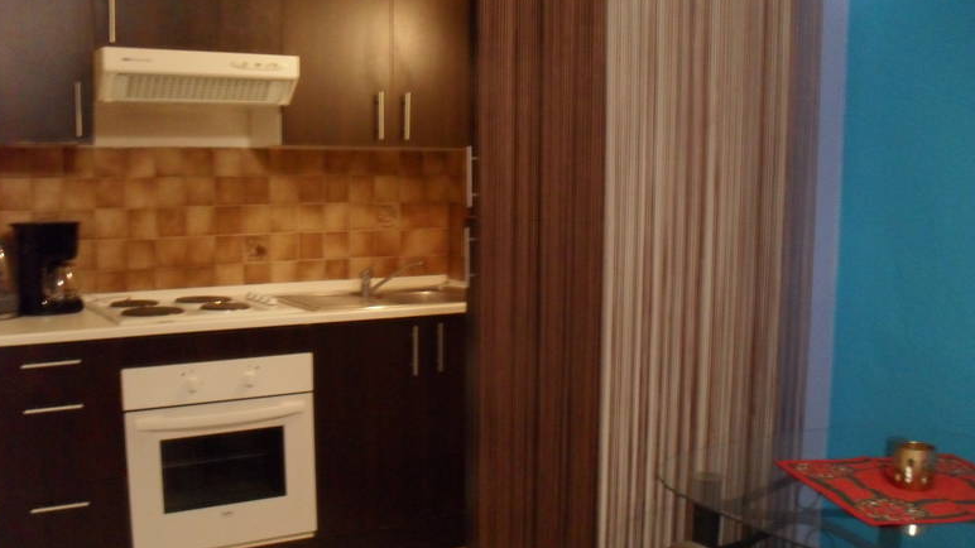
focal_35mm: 39
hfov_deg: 51.6
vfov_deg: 30.3
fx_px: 1008
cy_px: 347
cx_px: 484
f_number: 3.2
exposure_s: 1/8
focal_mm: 6.3
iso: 400
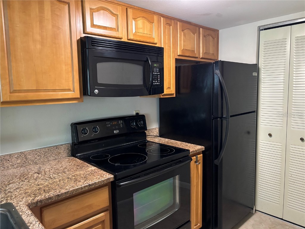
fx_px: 229
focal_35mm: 26
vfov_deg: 53.1
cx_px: 152
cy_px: 114
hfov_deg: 67.3
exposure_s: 1/40
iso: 500
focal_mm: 5.96
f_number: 1.6
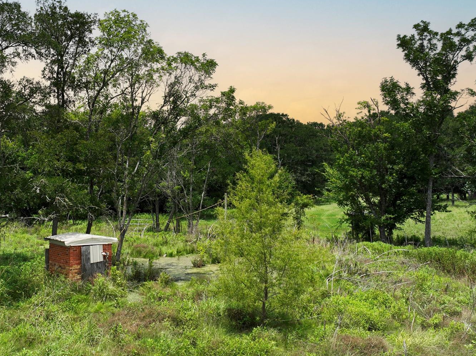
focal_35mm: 37
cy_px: 161
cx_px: 143
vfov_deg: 38.6
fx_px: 509
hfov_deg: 48.9
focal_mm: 12.29
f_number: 2.8
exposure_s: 1/3200
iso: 100
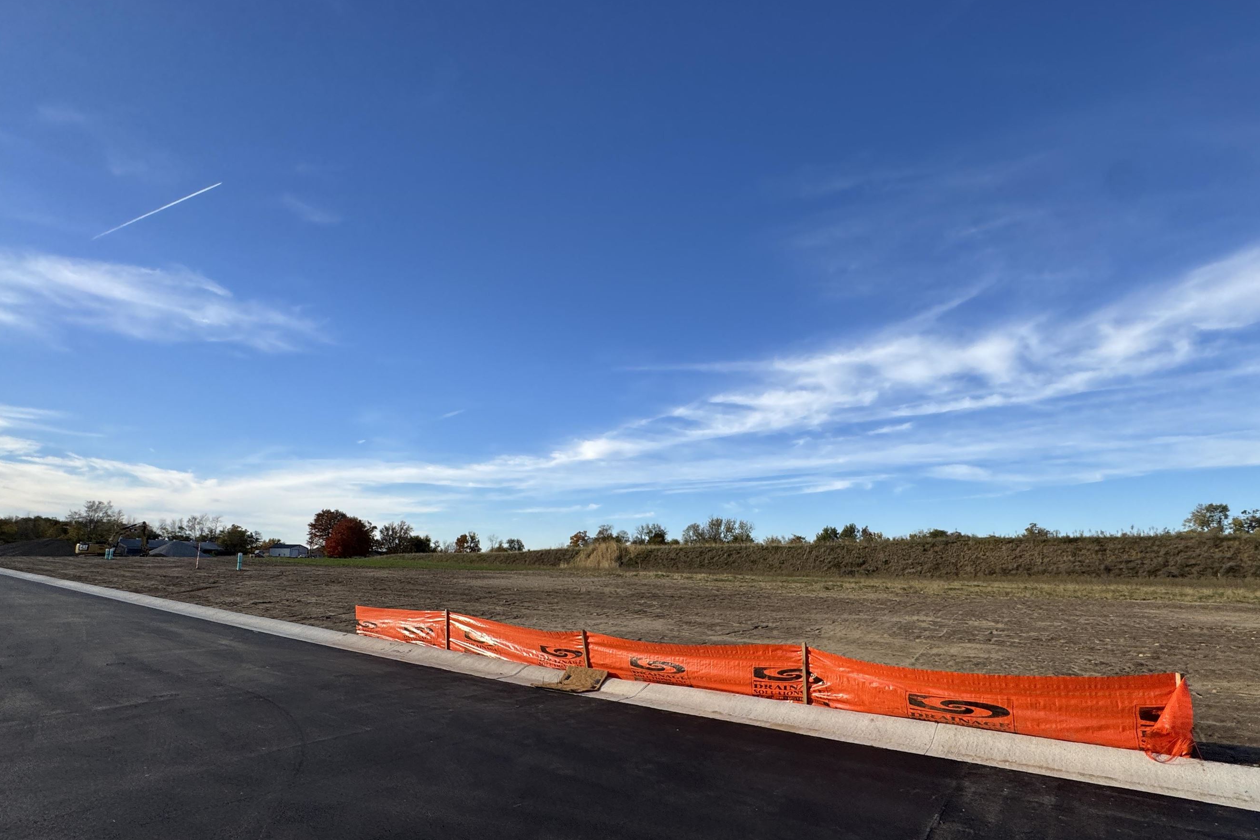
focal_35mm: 17
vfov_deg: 69.5
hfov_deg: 93.1
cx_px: 672
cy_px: 514
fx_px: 595
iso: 50
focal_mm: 2.22
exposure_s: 1/1880
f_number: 2.2
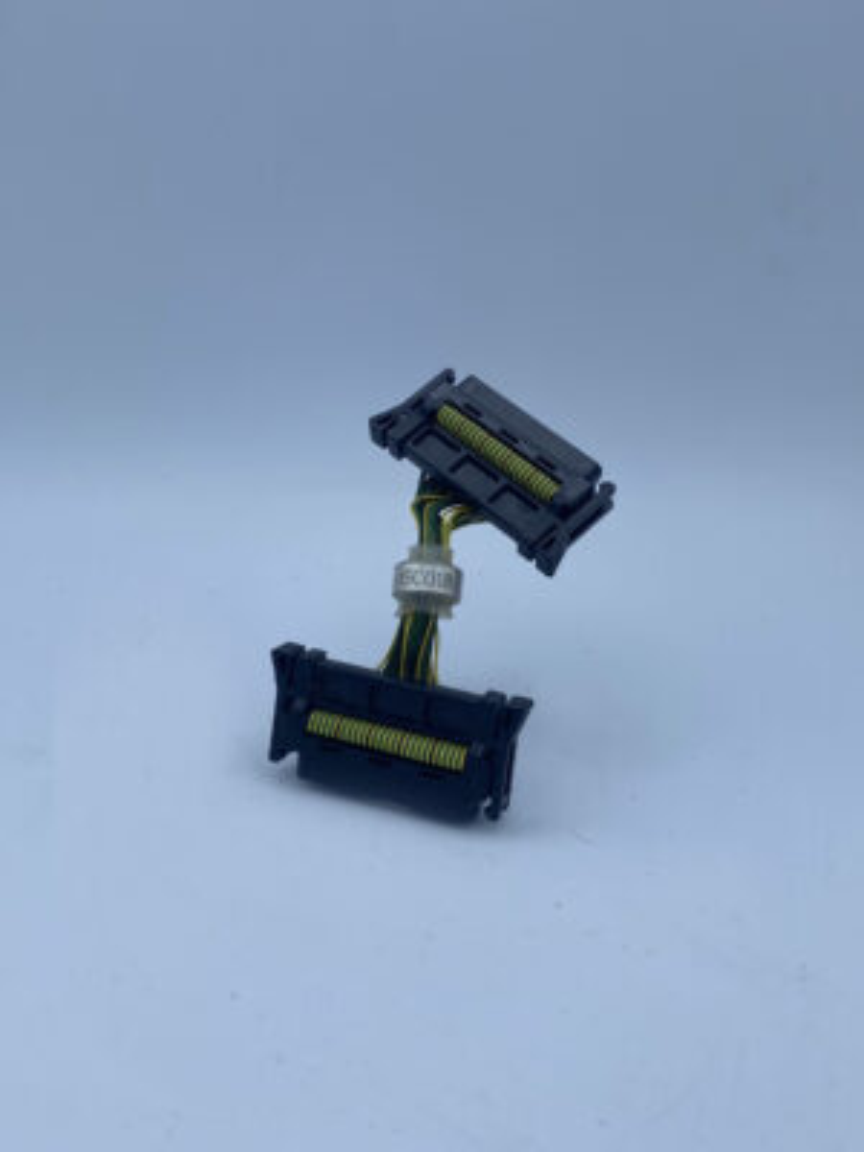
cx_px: 432
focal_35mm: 26
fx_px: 865
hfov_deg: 53.1
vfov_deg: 67.3
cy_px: 576
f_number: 1.8
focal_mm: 4.25
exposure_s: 1/1678
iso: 32
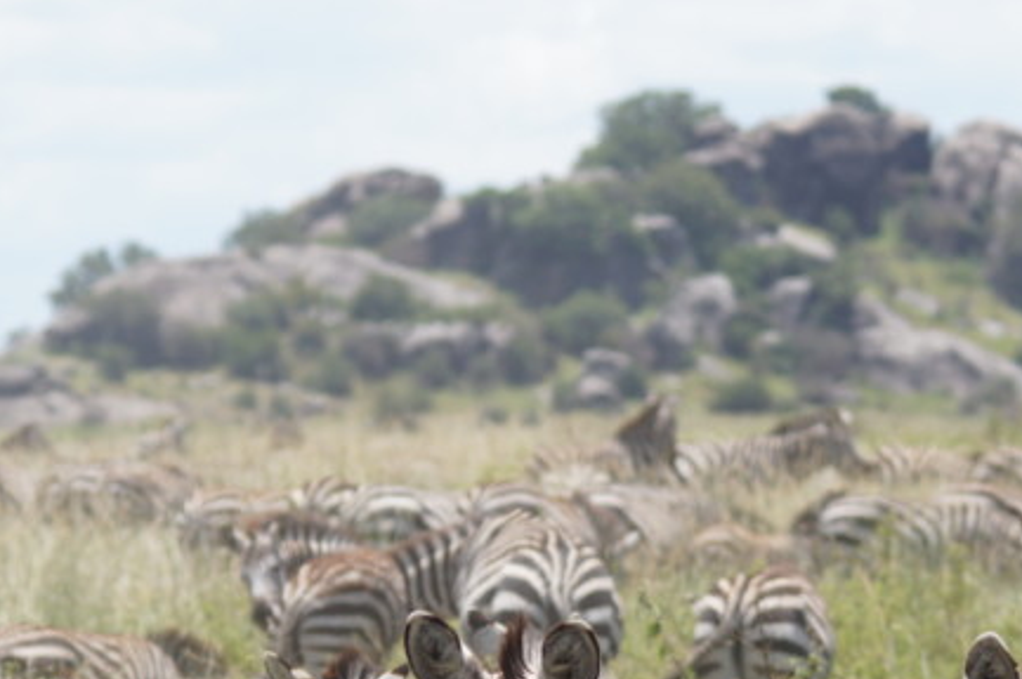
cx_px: 769
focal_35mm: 416
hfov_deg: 5.0
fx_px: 11800
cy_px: 602
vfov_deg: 3.3
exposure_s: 1/320
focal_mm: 150
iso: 100
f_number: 5.6
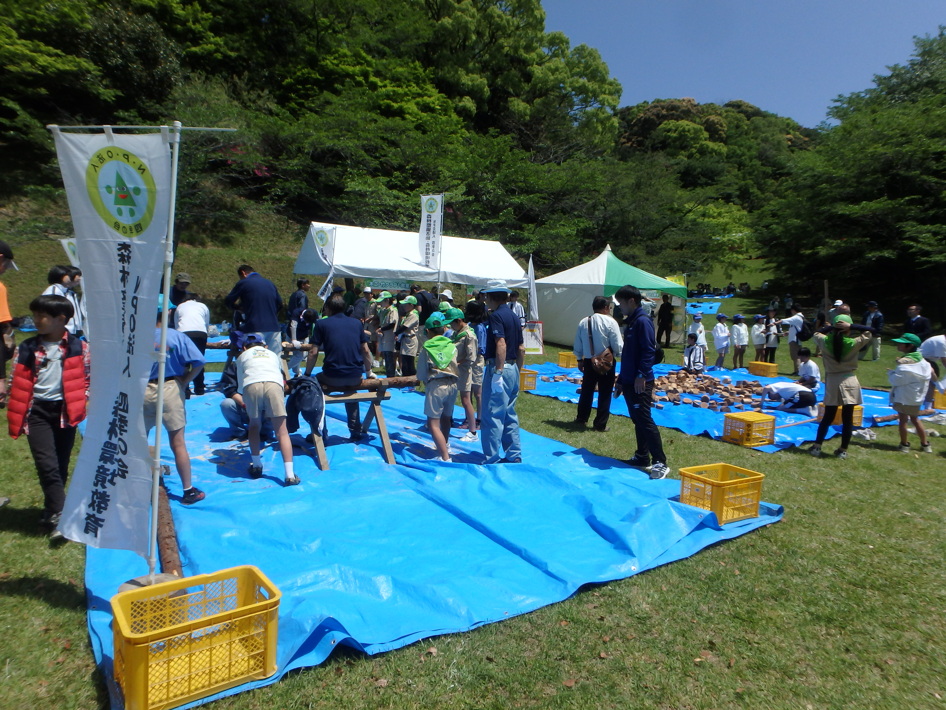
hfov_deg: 79.0
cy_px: 355
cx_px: 473
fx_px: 574
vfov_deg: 63.4
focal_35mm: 21
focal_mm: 3.7
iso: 125
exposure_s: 1/800
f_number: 6
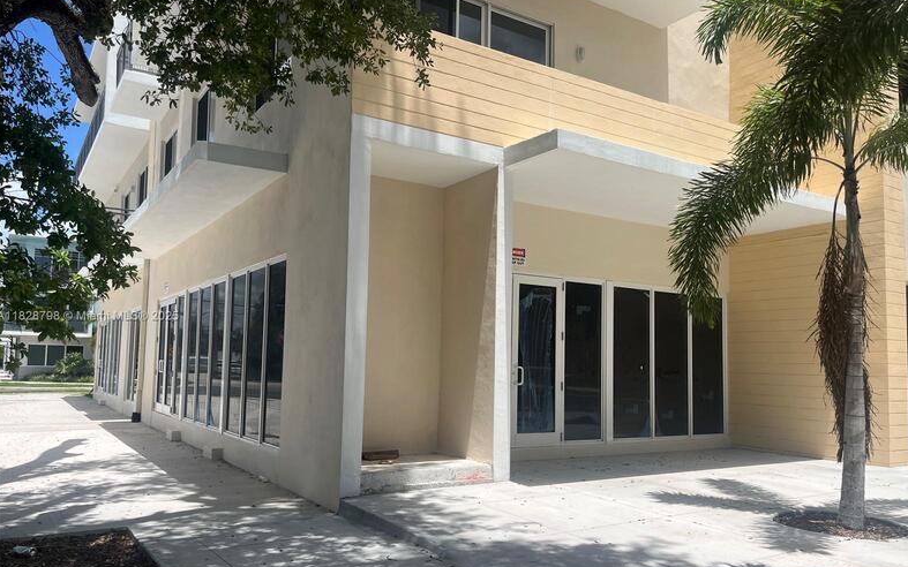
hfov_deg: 66.5
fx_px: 693
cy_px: 317
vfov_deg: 44.5
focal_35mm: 28
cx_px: 456
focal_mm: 5.1
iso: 50
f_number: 1.6
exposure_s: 1/5319
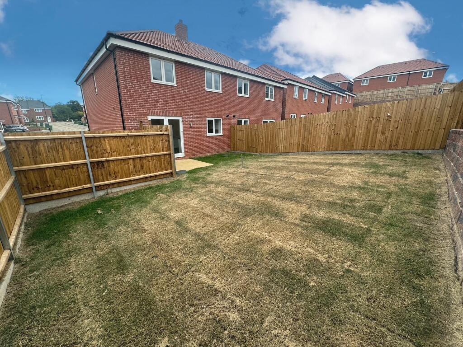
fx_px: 187
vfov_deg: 85.7
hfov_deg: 102.1
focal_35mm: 14
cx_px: 232
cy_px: 174
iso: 40
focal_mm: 2.22
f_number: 2.2
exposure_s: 1/469
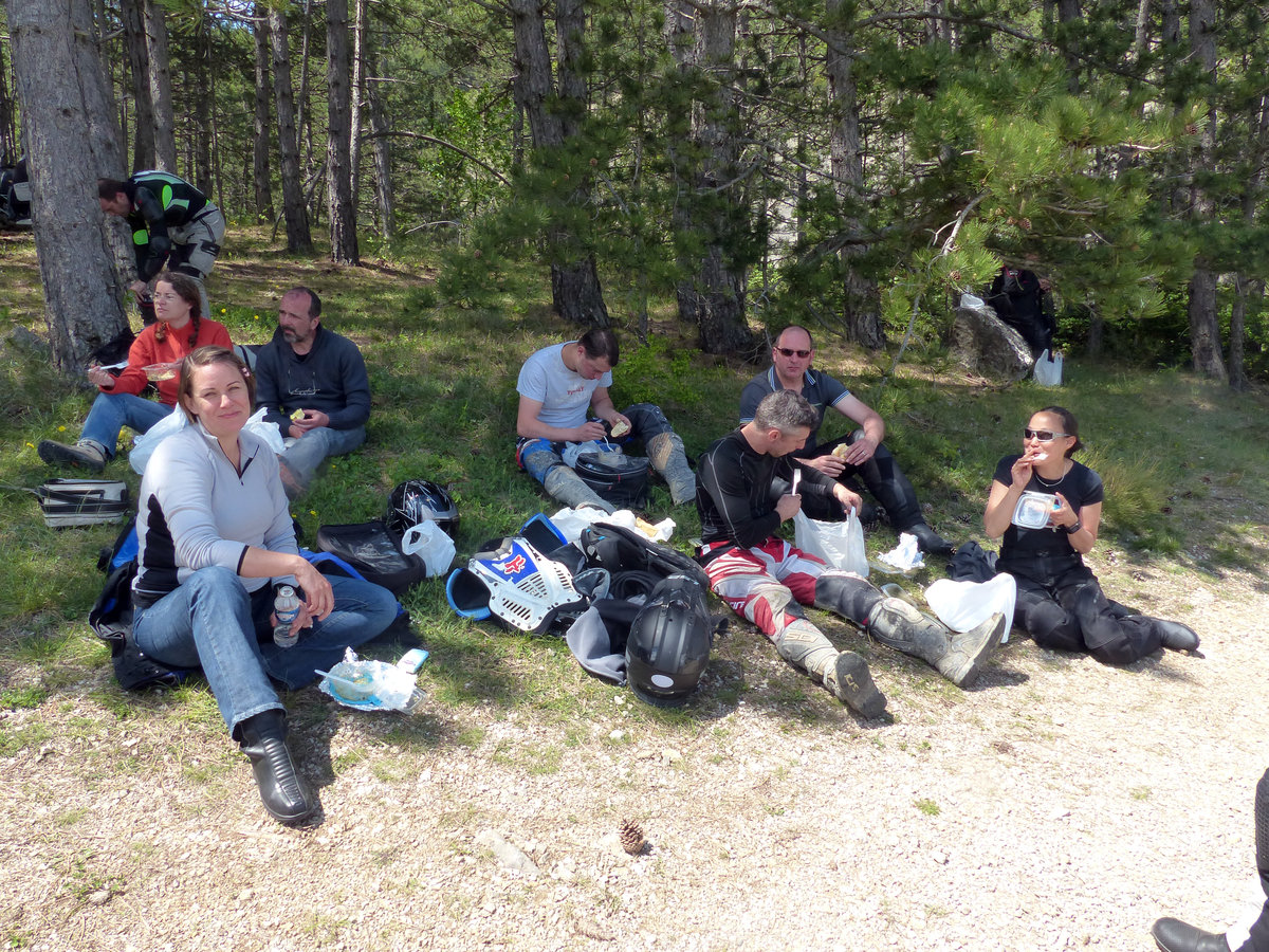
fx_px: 953
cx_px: 634
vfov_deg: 53.1
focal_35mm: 26
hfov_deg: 67.3
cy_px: 476
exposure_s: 1/320
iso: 160
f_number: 4
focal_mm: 4.5
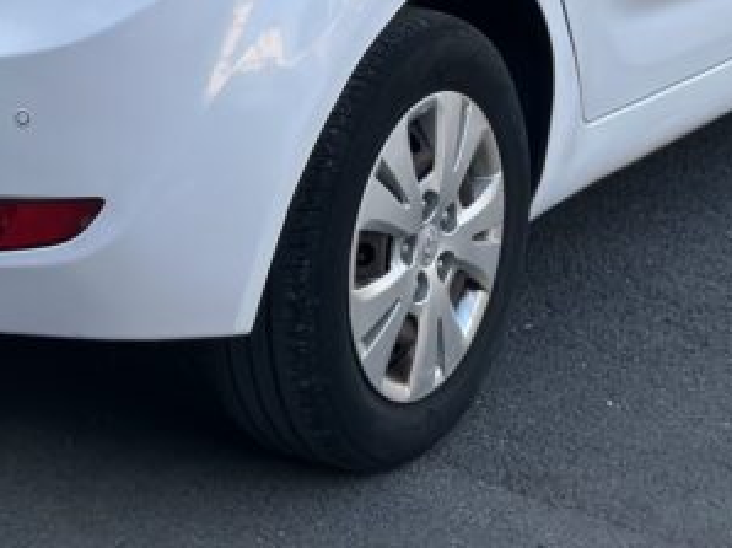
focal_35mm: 129
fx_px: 2726
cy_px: -170
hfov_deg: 15.2
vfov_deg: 11.2
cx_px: 194
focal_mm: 6.86
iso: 80
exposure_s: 1/756
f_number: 1.78
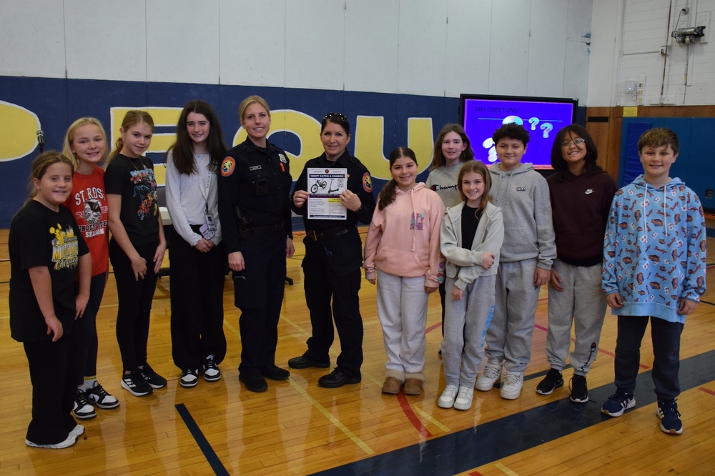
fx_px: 536
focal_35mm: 27
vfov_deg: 47.9
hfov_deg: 67.4
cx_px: 358
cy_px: 238
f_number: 5
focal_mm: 18
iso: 2500
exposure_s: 1/200
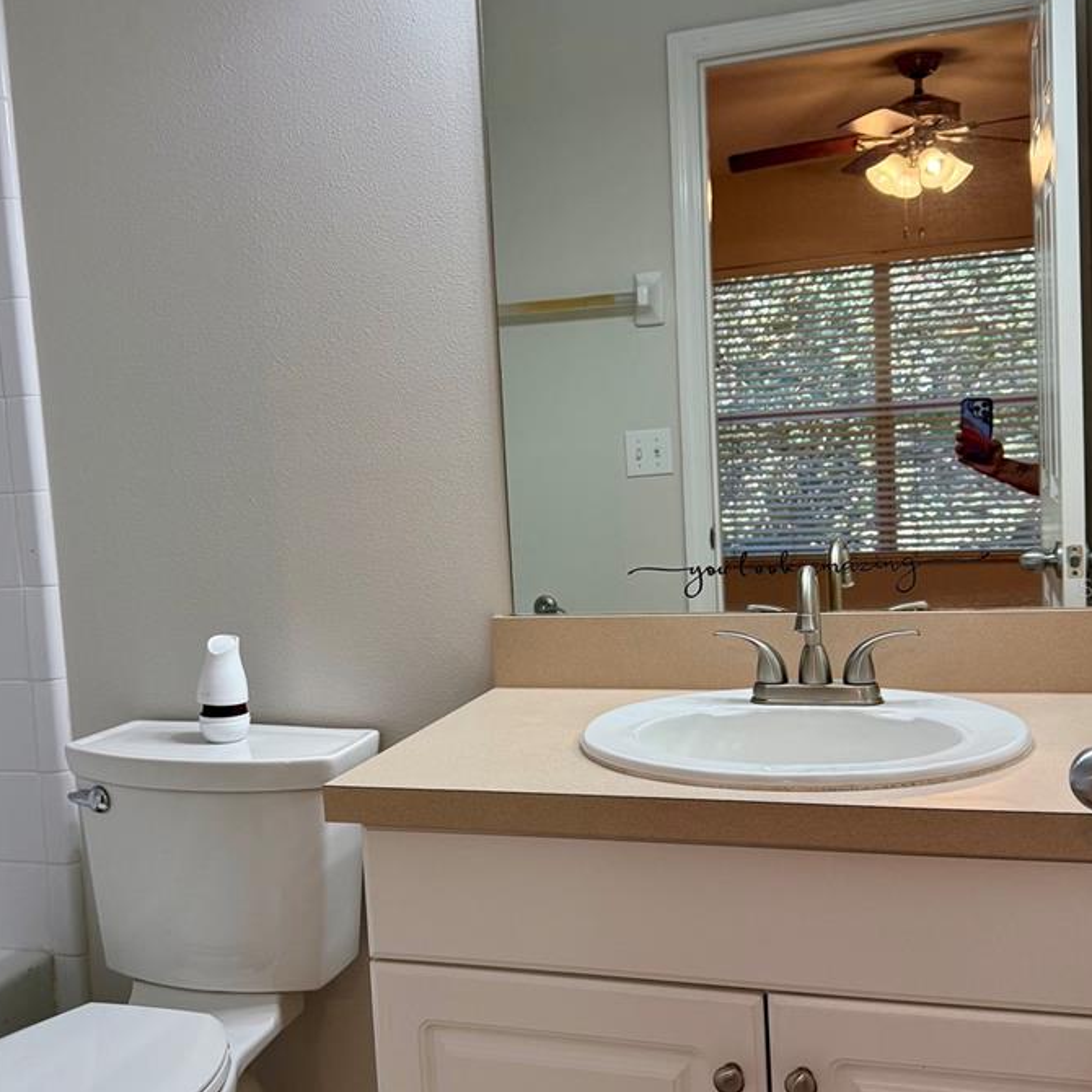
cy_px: 587
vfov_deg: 43.8
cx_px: 461
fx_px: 1356
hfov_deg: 43.7
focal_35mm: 38
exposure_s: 1/228
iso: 160
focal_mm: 6.76
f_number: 1.78
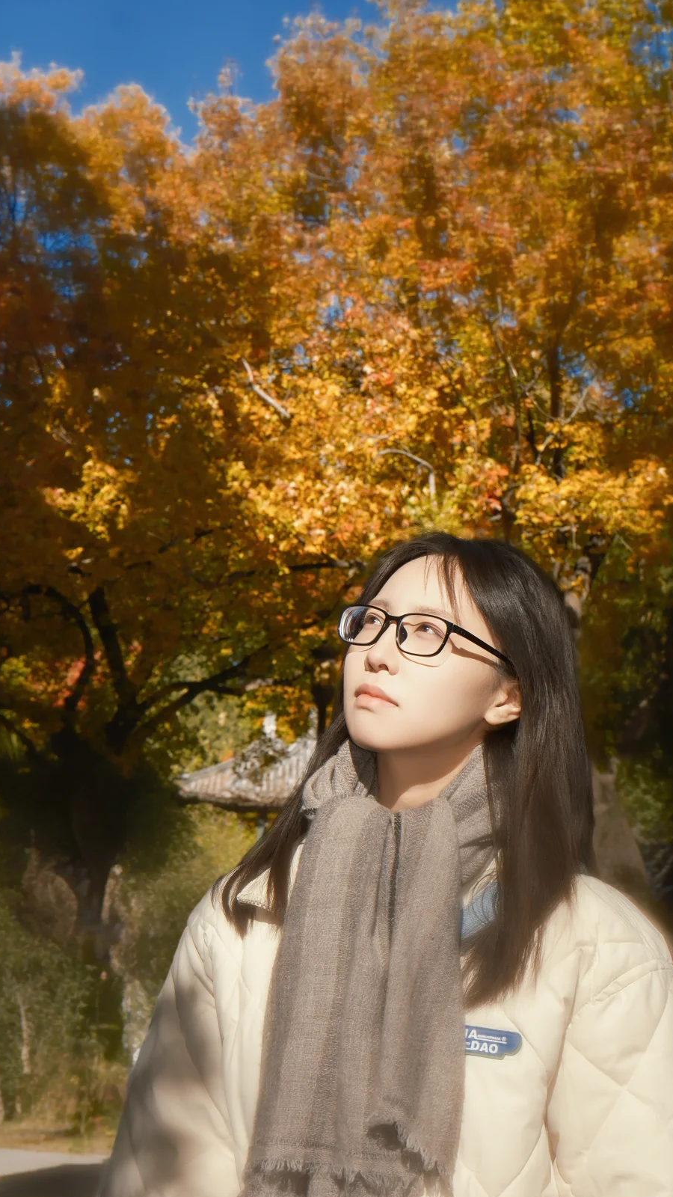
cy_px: 605
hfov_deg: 17.2
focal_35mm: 70
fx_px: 2221
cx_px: 286
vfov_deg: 30.2
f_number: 9
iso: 160
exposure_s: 1/250
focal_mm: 44
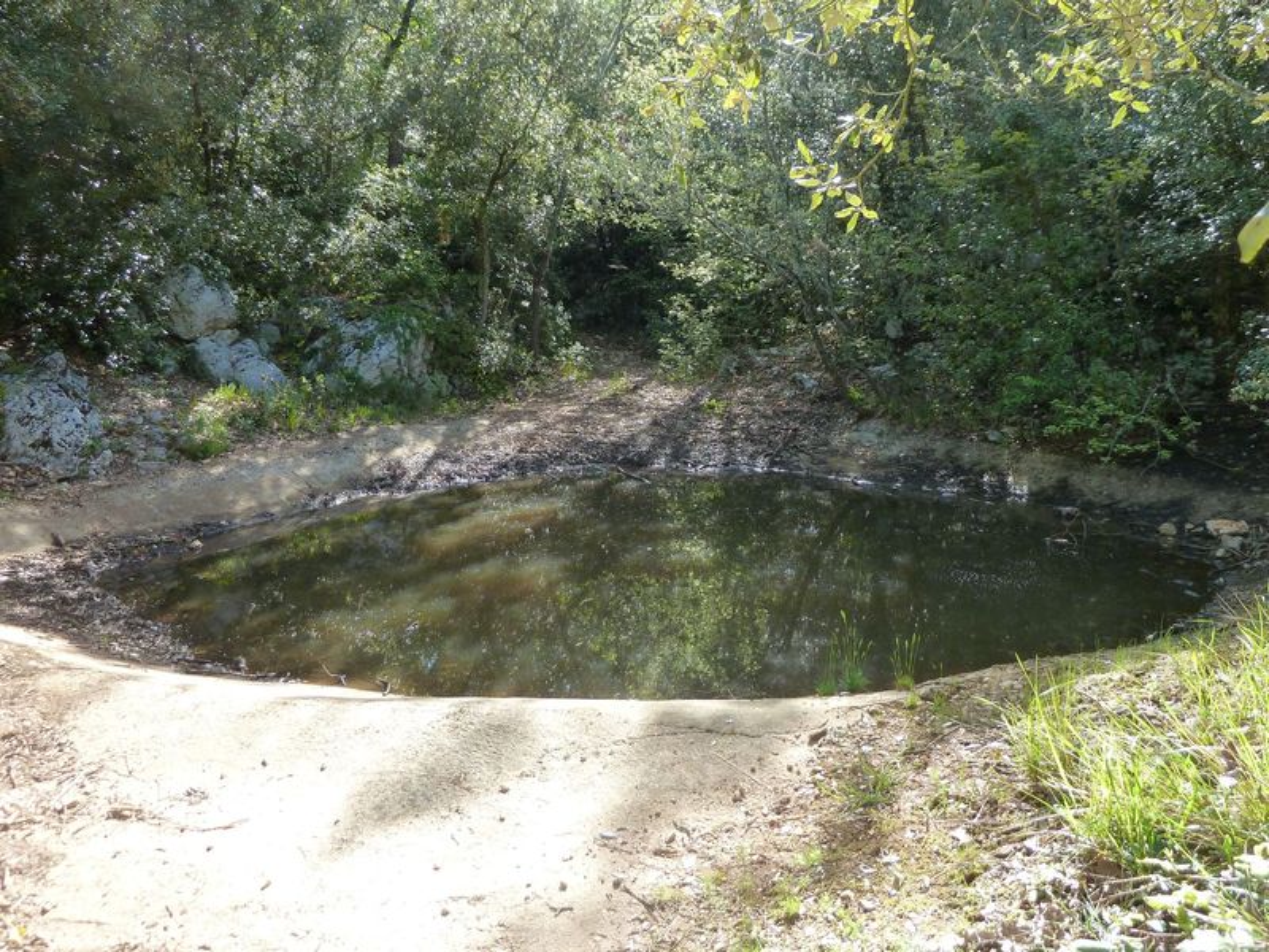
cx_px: 634
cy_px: 476
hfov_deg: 69.4
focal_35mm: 25
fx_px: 916
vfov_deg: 54.9
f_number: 3.3
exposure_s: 1/100
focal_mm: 4.1
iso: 125
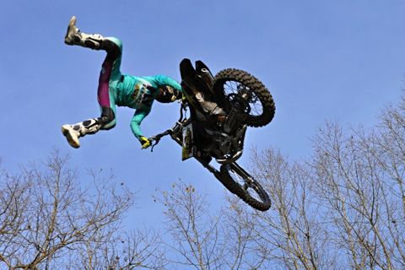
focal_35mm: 54
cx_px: 202
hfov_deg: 36.9
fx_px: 607
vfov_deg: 25.1
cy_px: 135
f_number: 7.1
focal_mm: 36
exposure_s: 1/1600
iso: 400
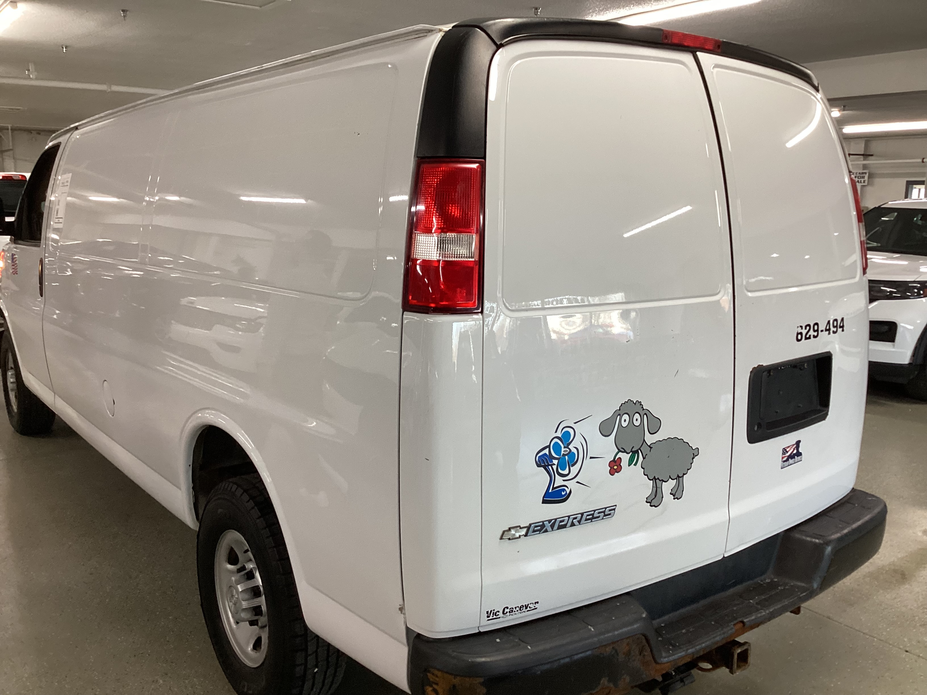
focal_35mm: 31
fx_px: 830
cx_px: 464
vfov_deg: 45.4
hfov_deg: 58.4
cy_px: 348
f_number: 2.4
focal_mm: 3.3
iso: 100
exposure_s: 1/60
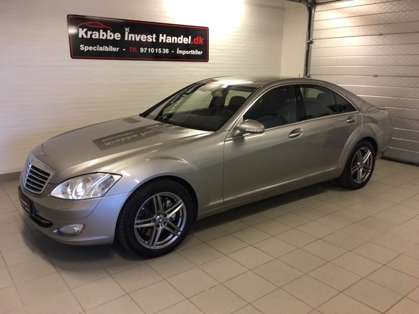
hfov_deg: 61.7
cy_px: 157
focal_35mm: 29
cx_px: 210
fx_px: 351
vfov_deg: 48.2
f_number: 2.2
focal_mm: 4.15
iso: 125
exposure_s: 1/33
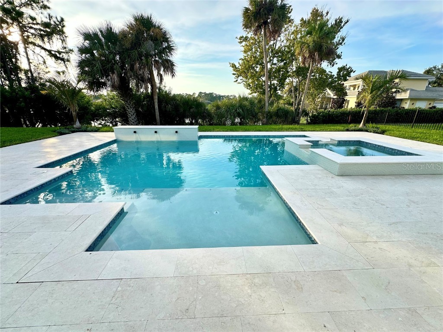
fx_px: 179
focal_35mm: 14
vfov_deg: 85.7
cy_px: 166
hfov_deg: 102.1
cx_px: 222
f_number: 2.2
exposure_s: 1/422
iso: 40
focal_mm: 2.22
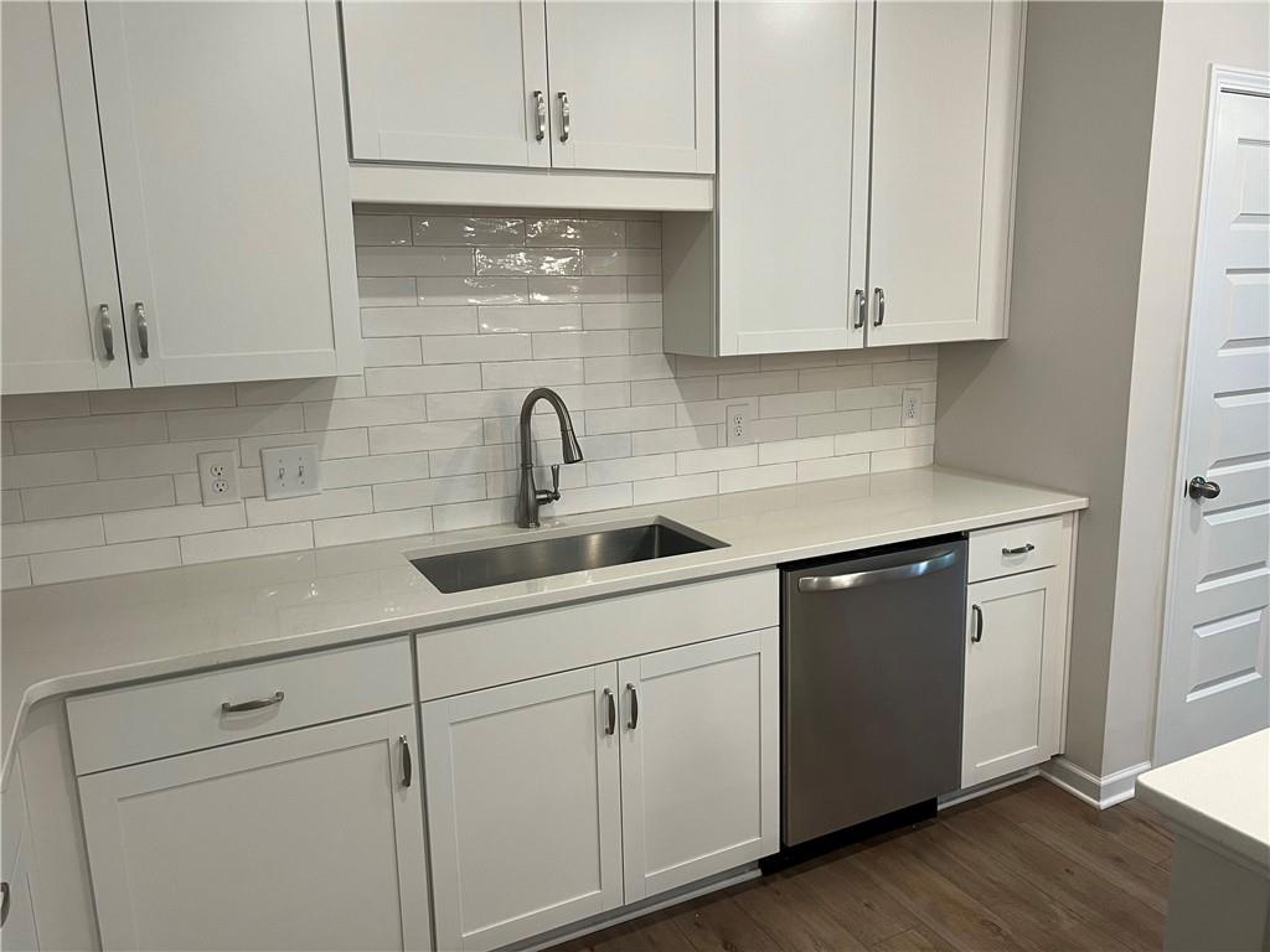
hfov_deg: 67.3
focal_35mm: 26
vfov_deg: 53.1
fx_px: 954
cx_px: 635
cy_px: 476
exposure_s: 1/60
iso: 80
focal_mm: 5.7
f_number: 1.5
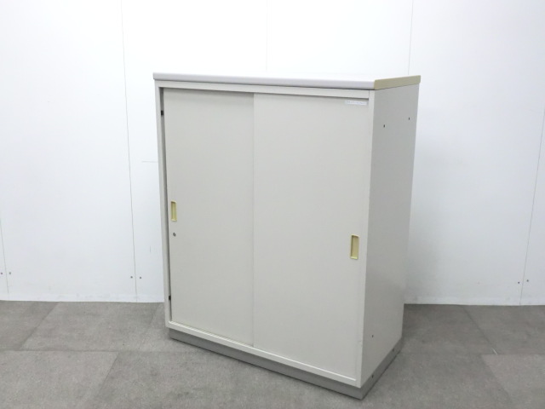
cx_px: 272
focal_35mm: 38
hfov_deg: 49.0
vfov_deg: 37.7
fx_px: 598
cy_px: 204
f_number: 3.9
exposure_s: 1/50
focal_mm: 6.9
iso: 800
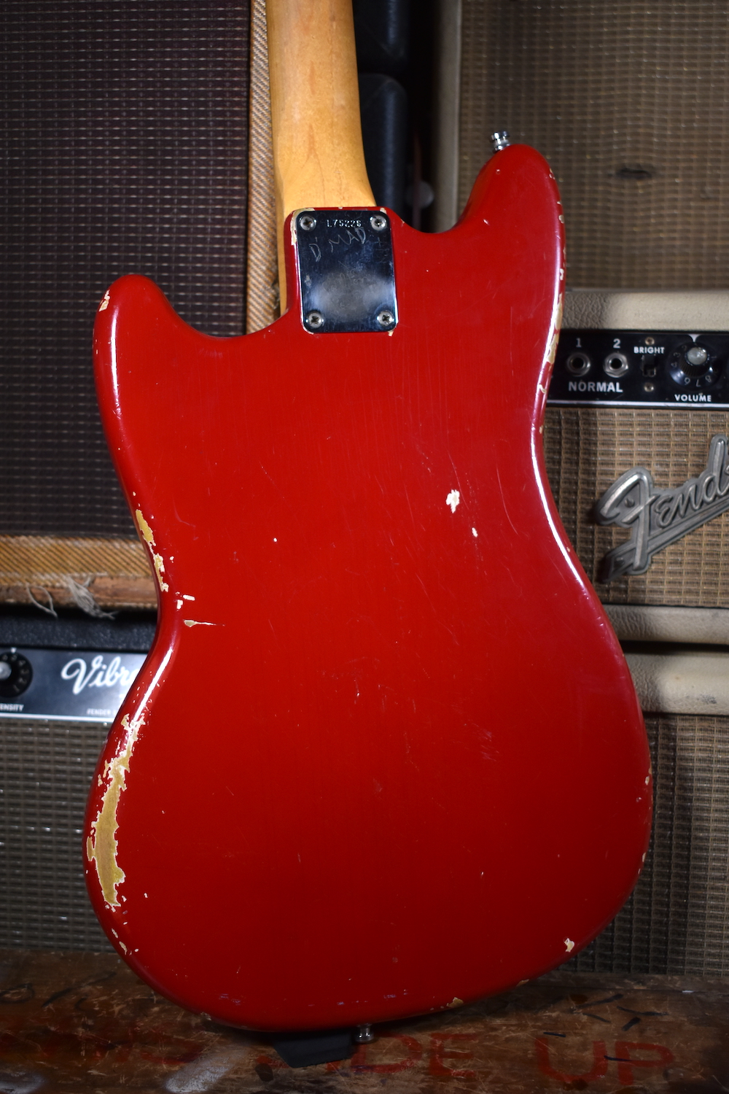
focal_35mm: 46
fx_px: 1412
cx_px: 364
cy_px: 547
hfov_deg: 28.9
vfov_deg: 42.3
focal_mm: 31
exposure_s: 1/250
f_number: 4.2
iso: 720
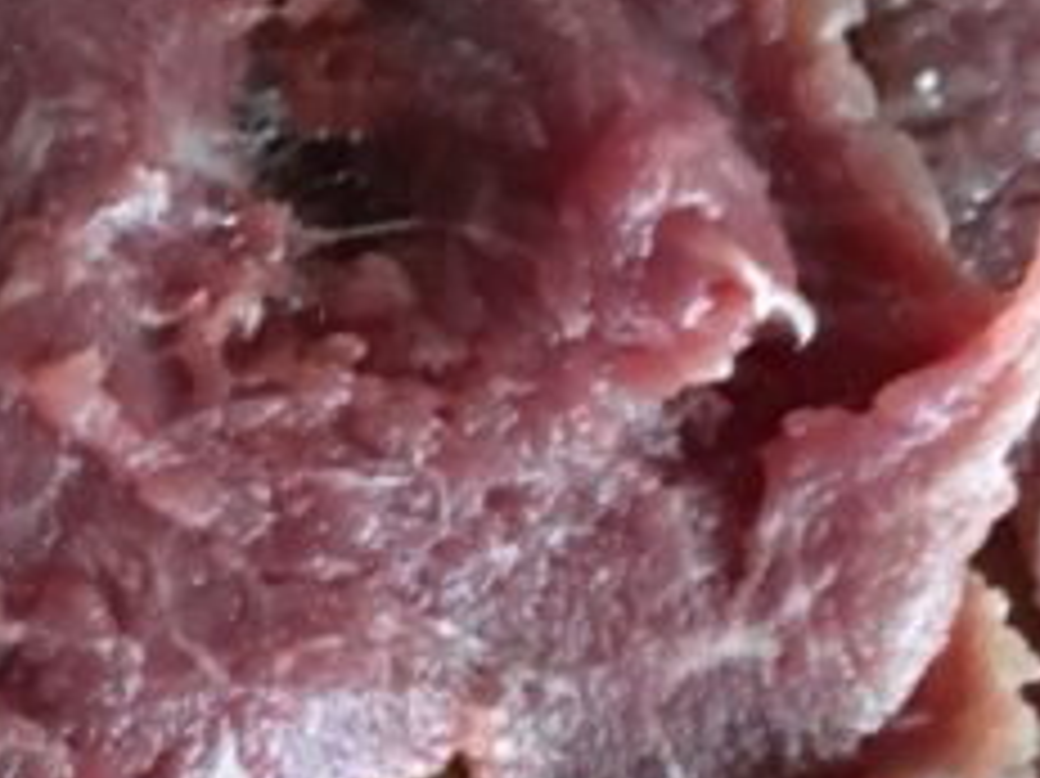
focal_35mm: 88
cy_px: 1010
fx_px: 2642
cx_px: -212
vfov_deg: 15.9
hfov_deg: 20.8
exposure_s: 1/17
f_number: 2.2
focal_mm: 4.15
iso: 320
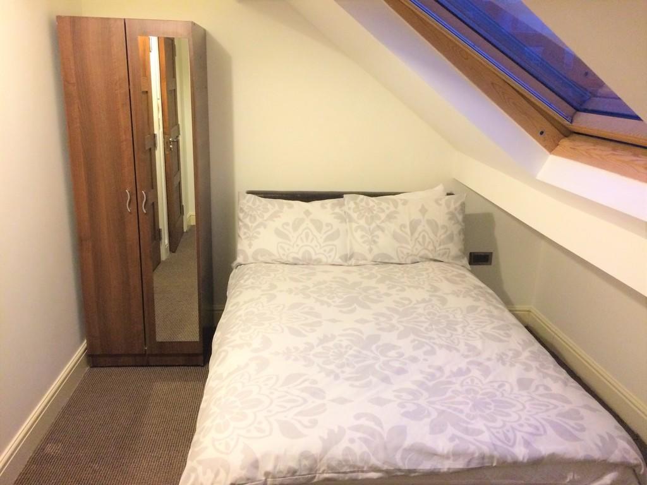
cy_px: 242
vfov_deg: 48.2
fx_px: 542
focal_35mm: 29
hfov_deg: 61.7
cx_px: 324
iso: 250
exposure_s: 1/24
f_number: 2.2
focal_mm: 4.15
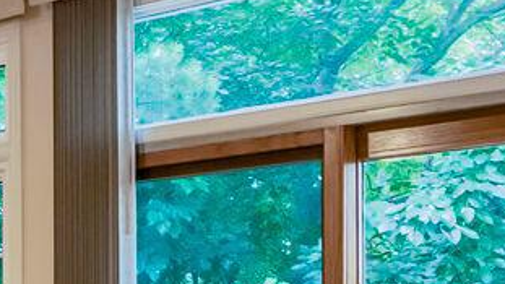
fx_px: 1245
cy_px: 409
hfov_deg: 19.1
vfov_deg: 12.5
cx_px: -317
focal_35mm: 93
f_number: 8
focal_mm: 16
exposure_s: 1/10
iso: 800
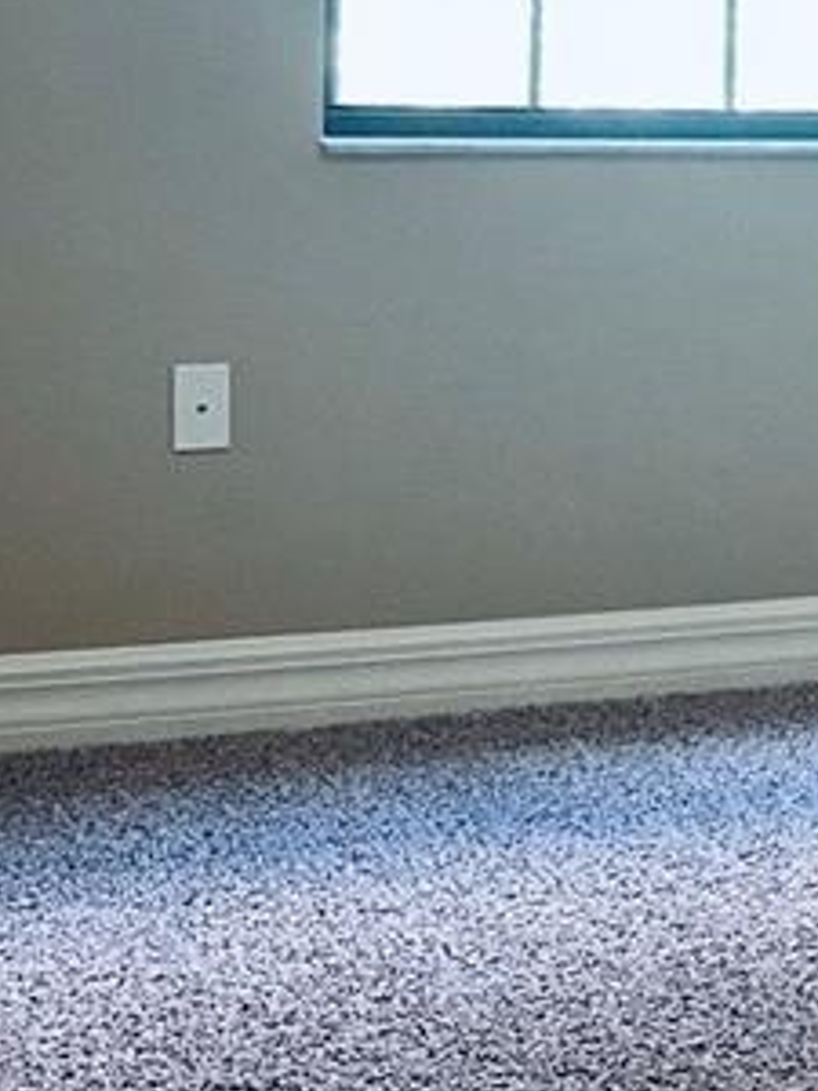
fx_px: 3277
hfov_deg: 12.7
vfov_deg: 18.6
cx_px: 1571
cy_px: 124
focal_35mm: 104
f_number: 1.6
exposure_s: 1/60
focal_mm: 4.2
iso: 125
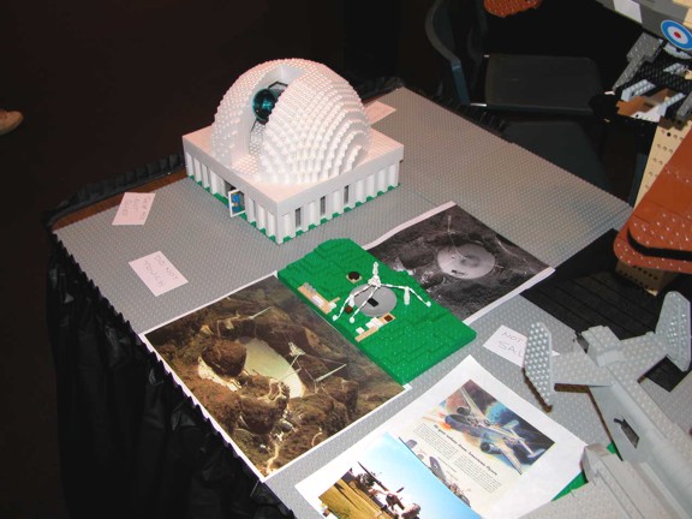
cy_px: 260
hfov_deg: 54.0
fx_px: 680
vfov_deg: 41.8
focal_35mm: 34
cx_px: 346
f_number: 2.8
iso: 100
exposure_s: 1/60
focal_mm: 8.9
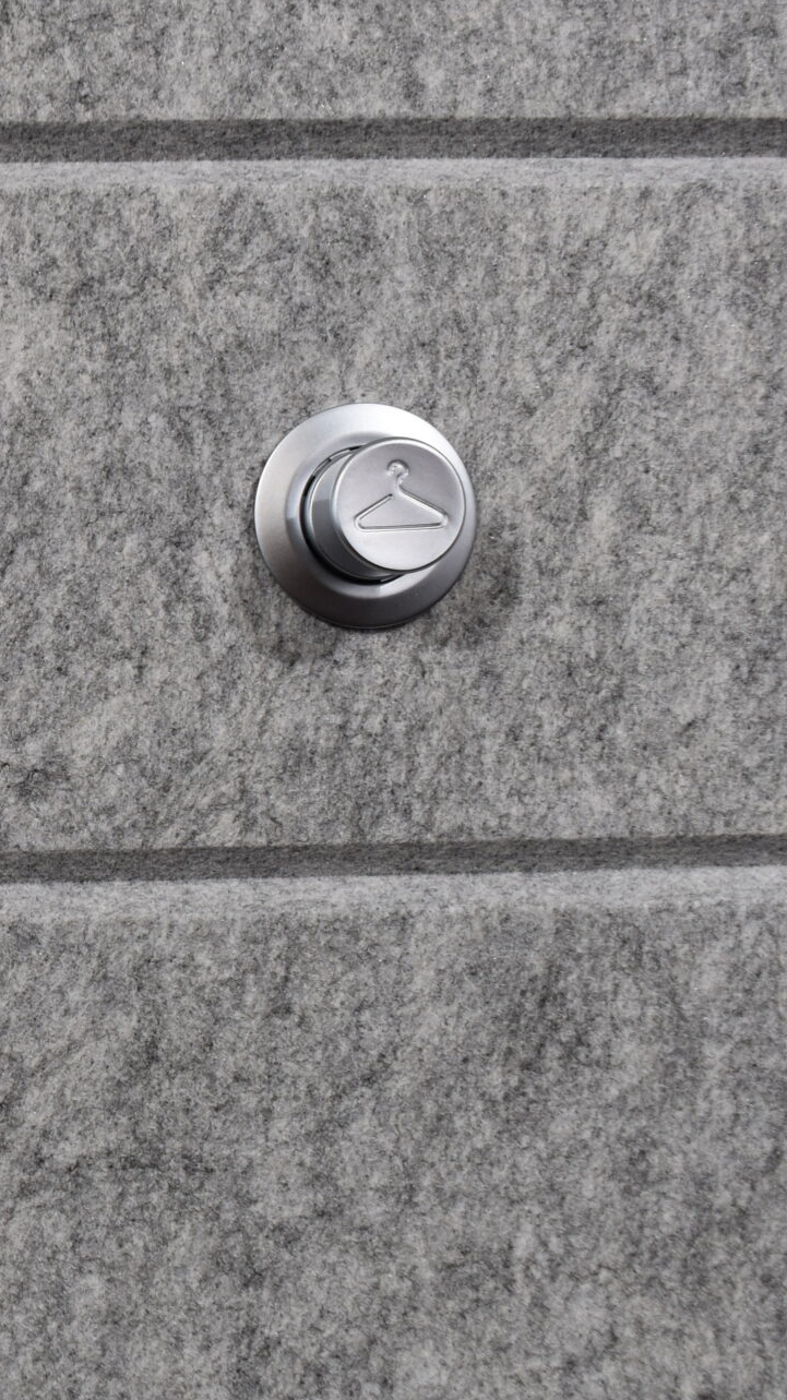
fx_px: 2562
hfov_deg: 16.2
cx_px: -339
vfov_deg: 30.6
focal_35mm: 69
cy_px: 690
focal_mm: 22
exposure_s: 1/125
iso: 320
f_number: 5.6
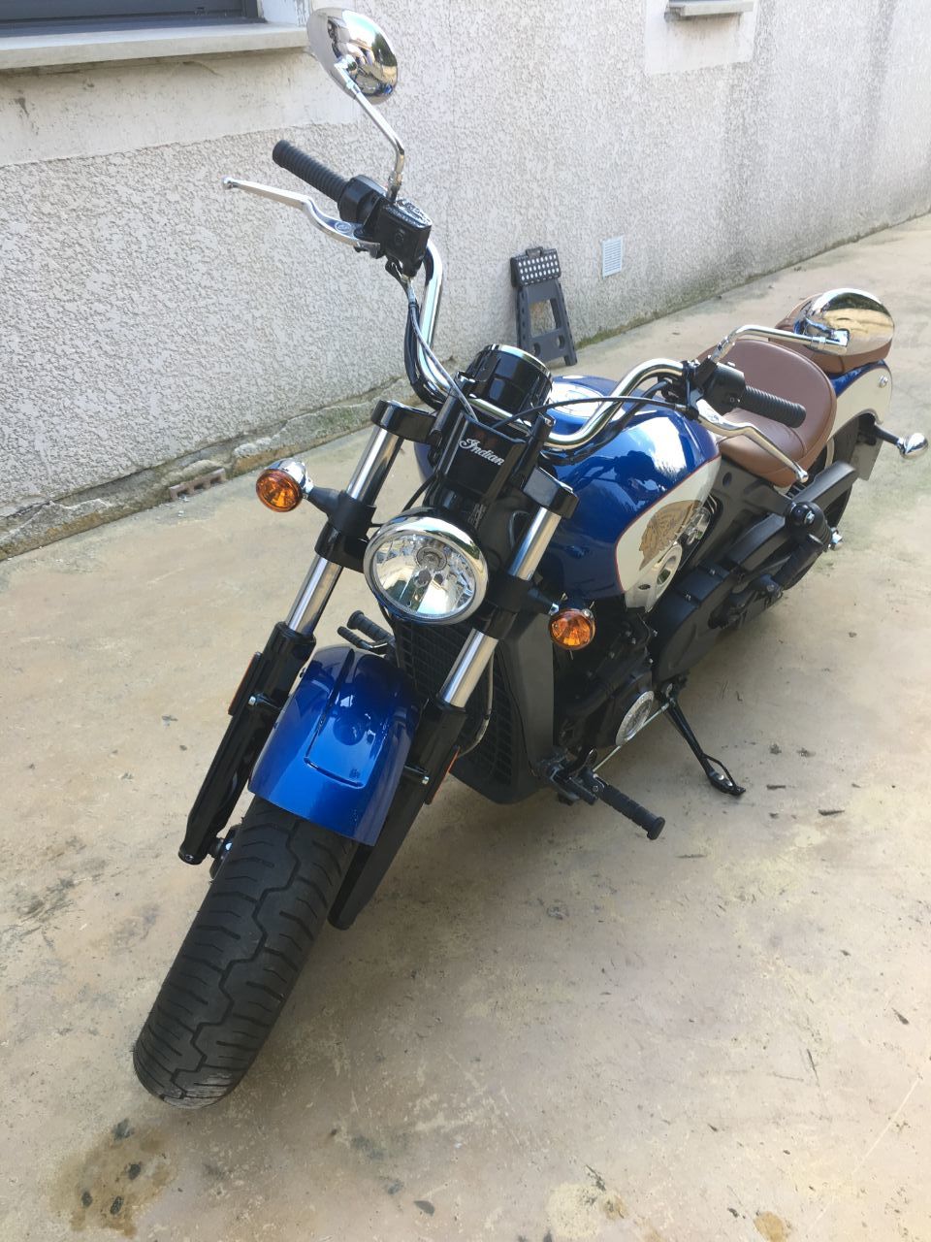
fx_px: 1040
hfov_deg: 48.2
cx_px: 466
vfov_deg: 61.7
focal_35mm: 29
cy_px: 621
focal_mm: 4.15
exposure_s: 1/100
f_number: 2.2
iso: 25
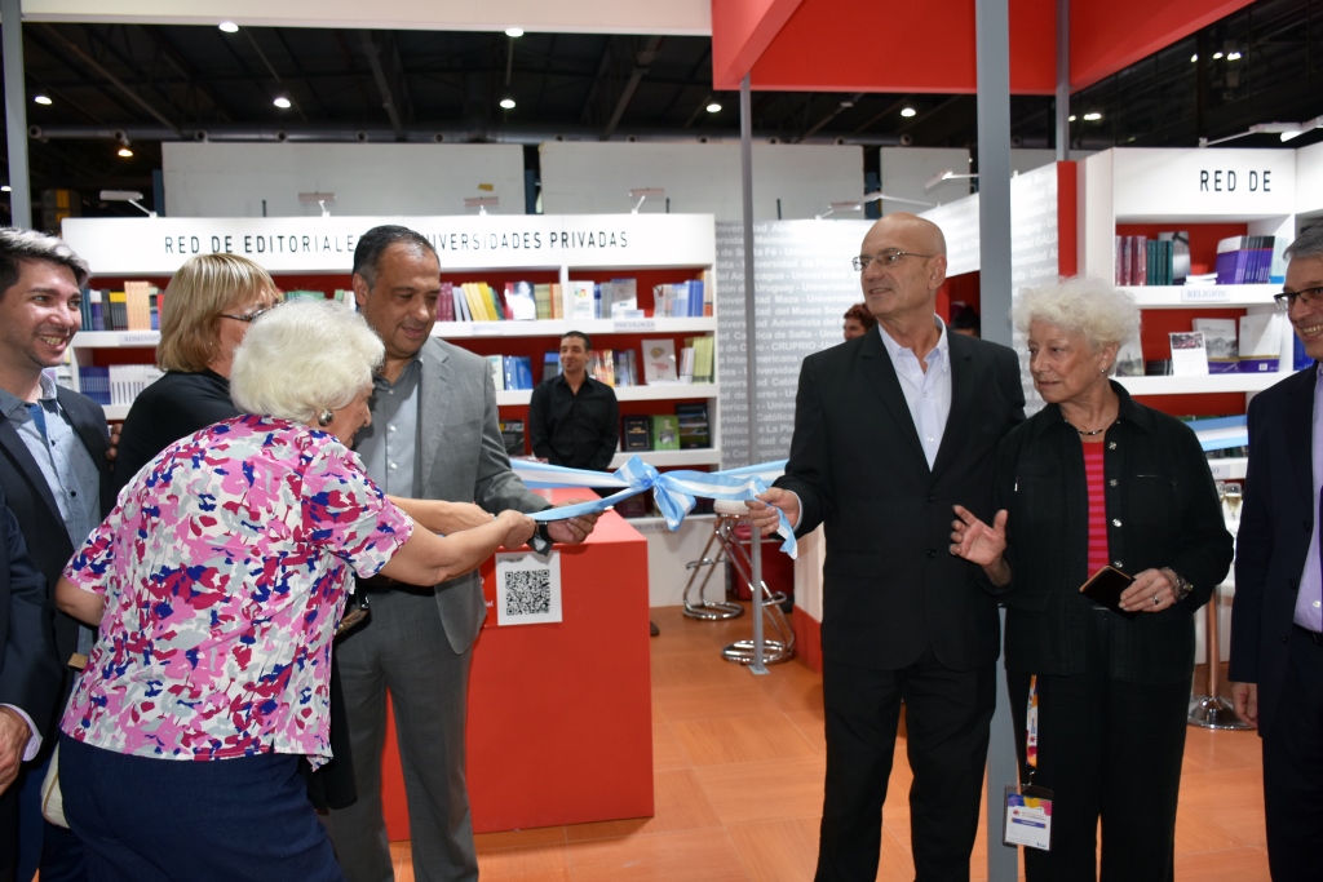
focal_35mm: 27
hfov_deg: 67.4
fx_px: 992
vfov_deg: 47.9
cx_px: 662
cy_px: 441
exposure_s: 1/100
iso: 400
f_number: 3.5
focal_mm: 18
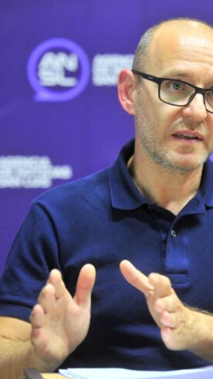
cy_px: 189
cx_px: 196
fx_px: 1988
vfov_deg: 10.9
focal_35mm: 198
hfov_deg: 6.1
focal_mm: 125
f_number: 2.8
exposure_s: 1/200
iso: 2500
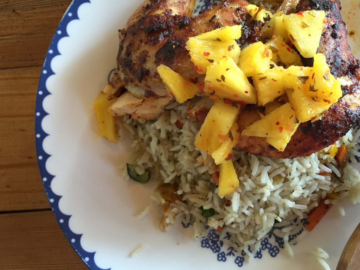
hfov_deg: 46.6
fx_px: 416
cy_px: 111
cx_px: 210
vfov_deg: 35.9
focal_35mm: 40
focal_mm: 4.15
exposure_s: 1/30
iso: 100
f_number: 2.2
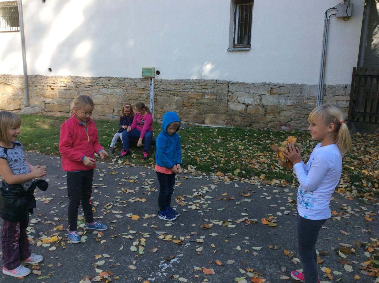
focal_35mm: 32
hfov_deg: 56.9
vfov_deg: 44.0
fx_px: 350
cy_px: 142
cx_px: 190
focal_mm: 3.3
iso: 32
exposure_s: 1/427
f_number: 2.4
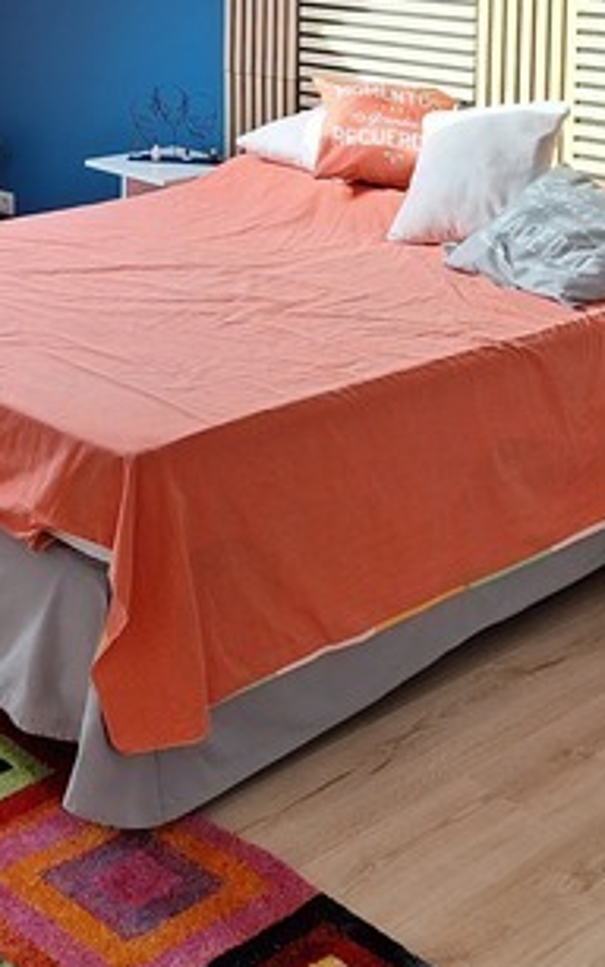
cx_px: 69
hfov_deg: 20.9
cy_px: 82
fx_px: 1608
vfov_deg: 31.7
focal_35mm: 61
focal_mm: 5.54
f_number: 1.8
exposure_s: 1/140
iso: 40
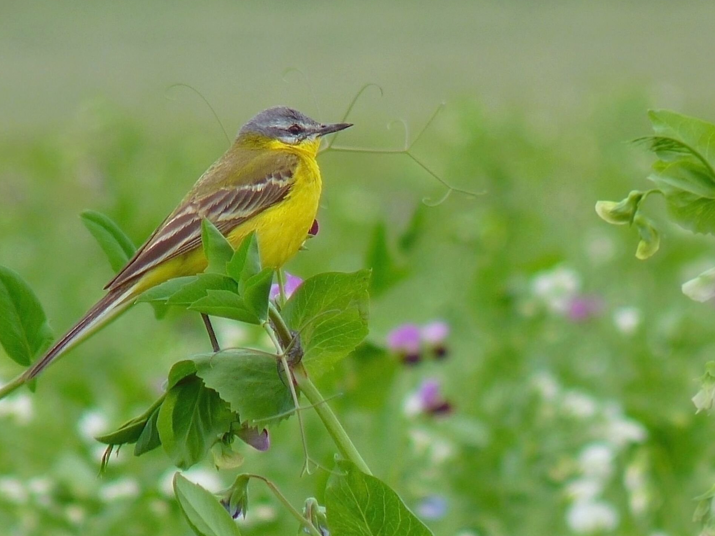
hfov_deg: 2.6
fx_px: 15532
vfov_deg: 2.0
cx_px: 287
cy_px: 298
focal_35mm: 752
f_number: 4.4
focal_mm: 86.4
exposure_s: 1/320
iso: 100
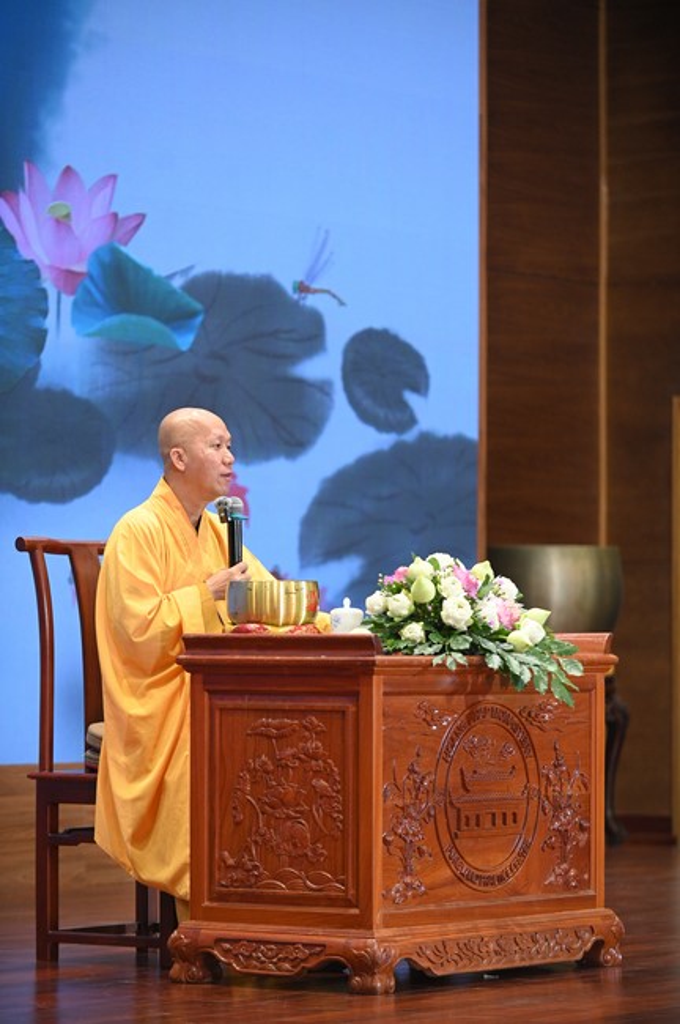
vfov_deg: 14.7
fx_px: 3975
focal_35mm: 140
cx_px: 340
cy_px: 512
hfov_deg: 9.8
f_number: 3.2
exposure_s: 1/200
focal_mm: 140
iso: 3200
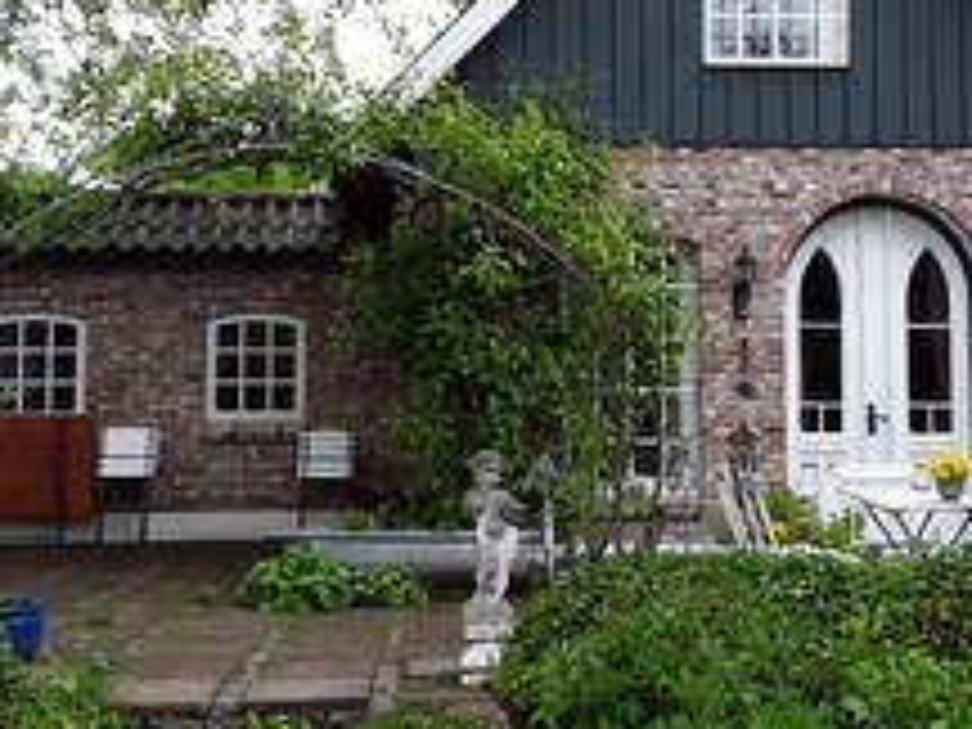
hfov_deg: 38.2
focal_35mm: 50
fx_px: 1404
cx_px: 504
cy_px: 302
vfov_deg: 29.1
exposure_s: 1/408
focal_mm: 2.91
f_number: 1.9
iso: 40
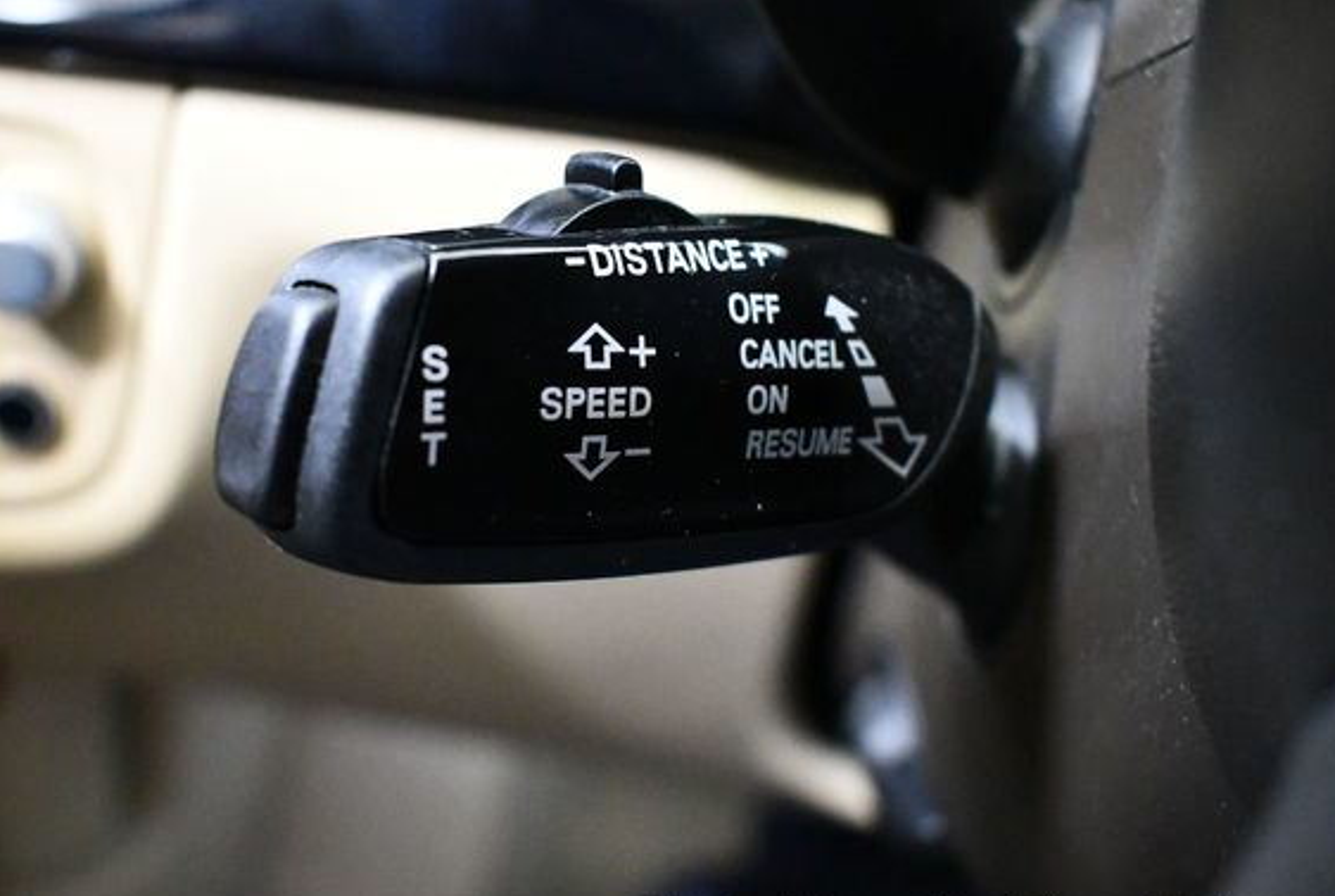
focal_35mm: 41
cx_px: 606
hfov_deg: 47.3
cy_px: 450
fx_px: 1523
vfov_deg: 32.8
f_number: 3.5
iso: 8000
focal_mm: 18
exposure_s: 1/60
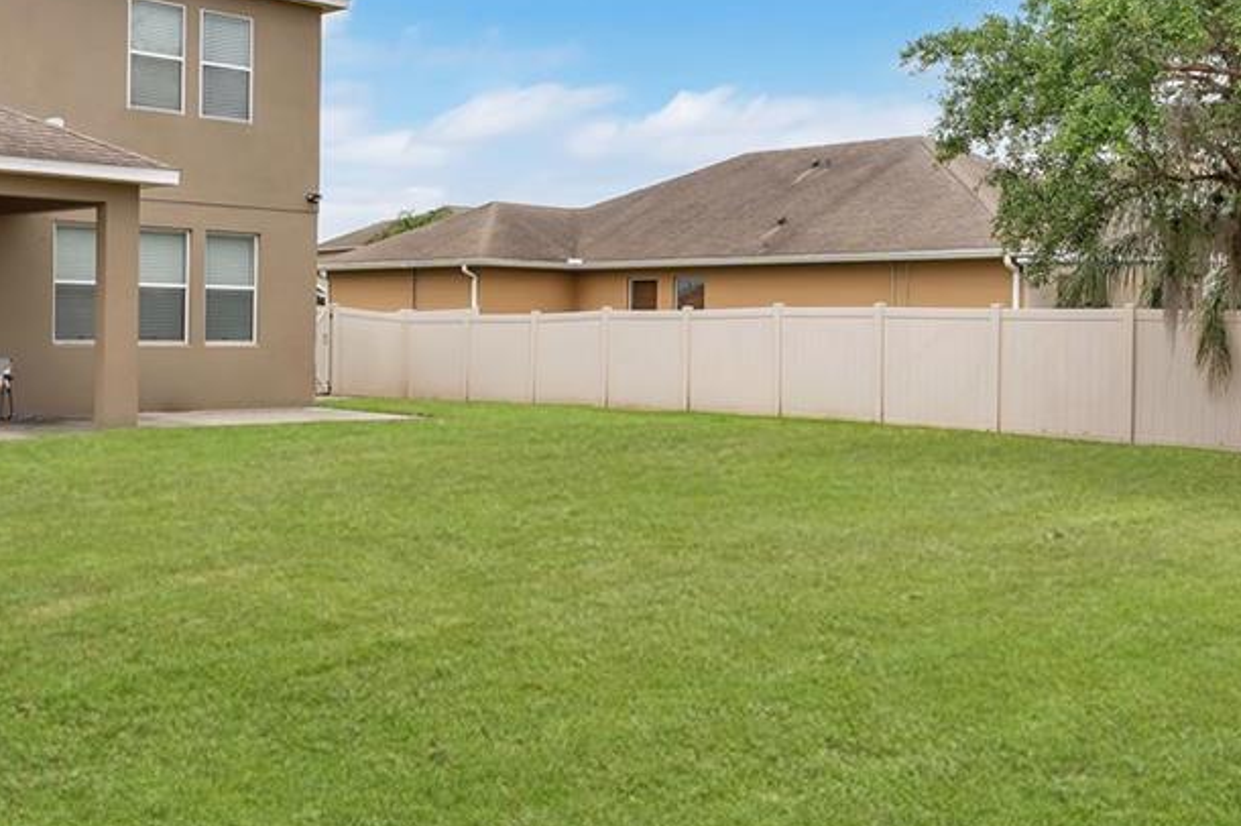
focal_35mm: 42
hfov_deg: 46.0
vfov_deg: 31.8
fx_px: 1447
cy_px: 342
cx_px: 466
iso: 100
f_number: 8
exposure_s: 1/250
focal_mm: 16
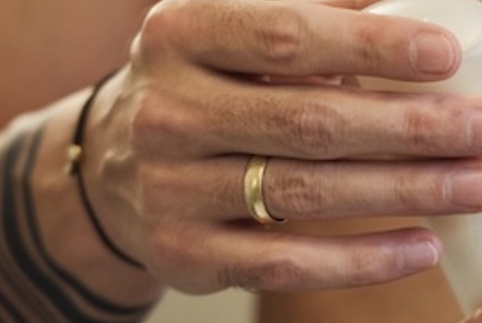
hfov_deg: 3.7
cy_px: 309
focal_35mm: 557
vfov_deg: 2.5
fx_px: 7466
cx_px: 565
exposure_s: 1/250
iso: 400
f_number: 2.8
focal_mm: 145
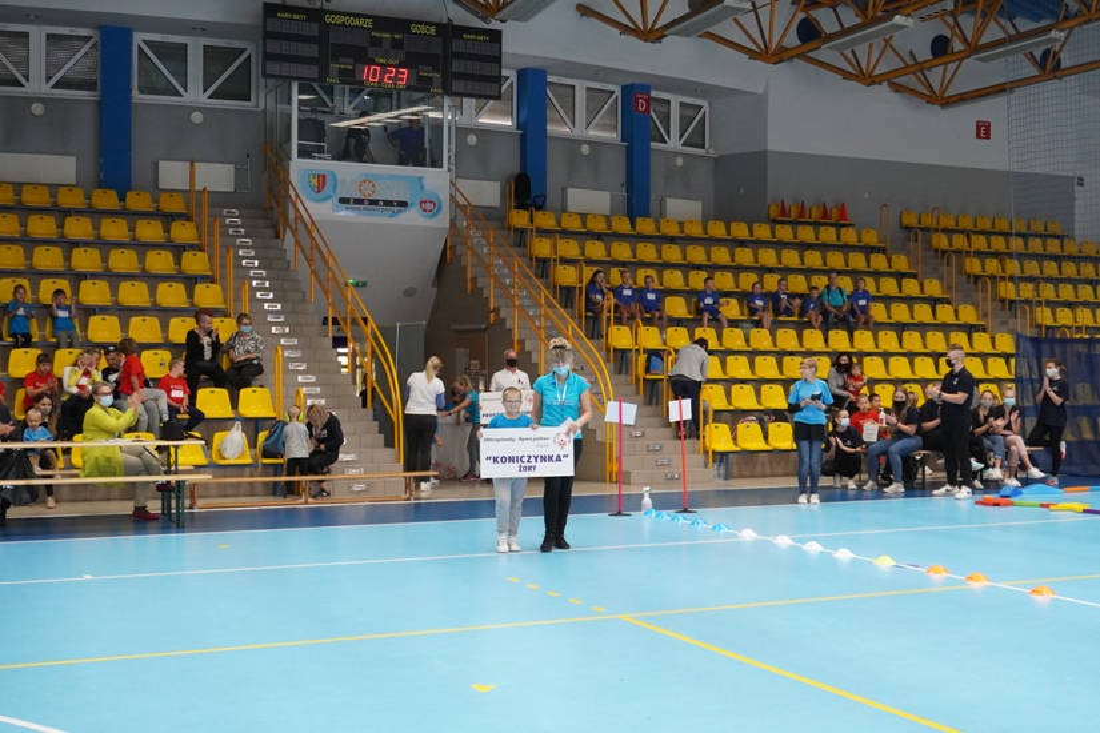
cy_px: 366
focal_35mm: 40
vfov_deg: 33.0
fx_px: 1237
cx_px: 550
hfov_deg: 47.9
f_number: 4.5
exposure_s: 1/160
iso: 2000
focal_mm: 27
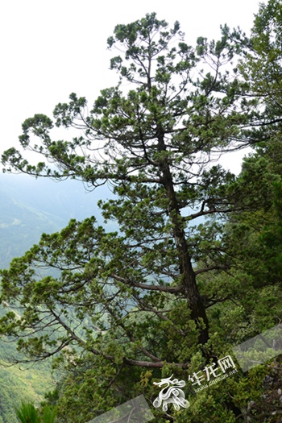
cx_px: 141
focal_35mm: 26
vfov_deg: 70.4
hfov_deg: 50.4
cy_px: 212
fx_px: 300
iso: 100
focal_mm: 17
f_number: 5.6
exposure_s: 1/125
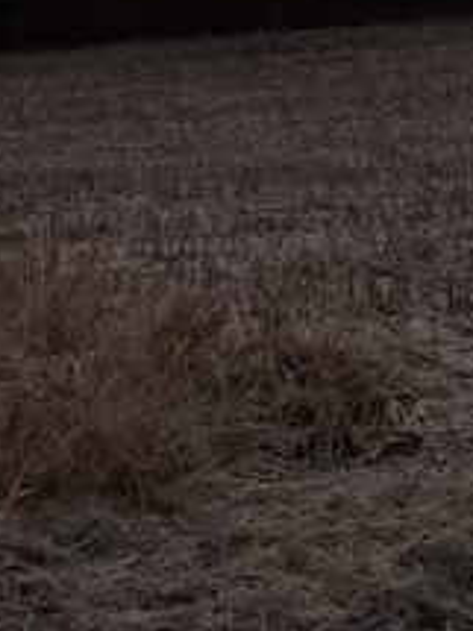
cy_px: -842
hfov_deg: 11.9
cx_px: 400
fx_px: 2261
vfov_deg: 12.7
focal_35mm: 124
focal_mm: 4.25
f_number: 1.8
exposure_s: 1/143
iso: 32
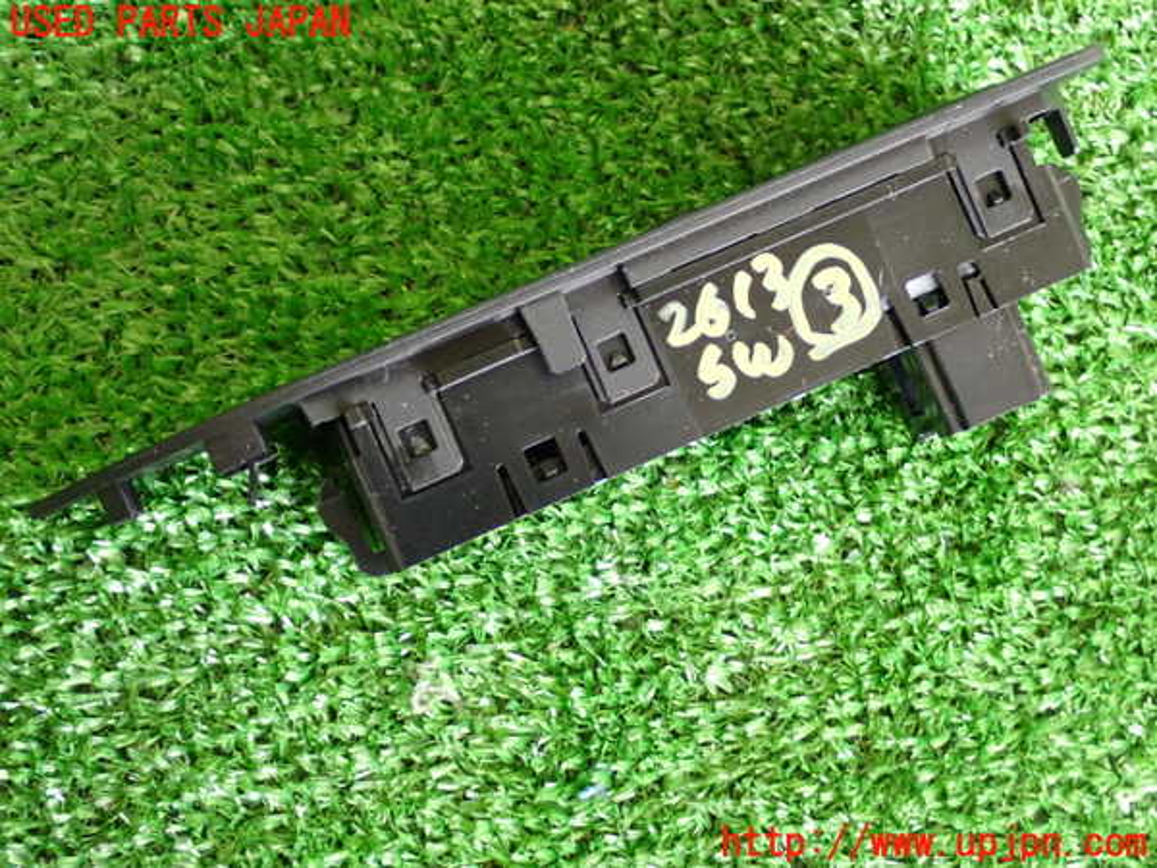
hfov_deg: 35.5
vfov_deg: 27.0
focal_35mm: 54
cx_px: 578
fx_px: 1805
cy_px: 434
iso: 800
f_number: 3.3
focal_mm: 9.65
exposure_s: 1/30
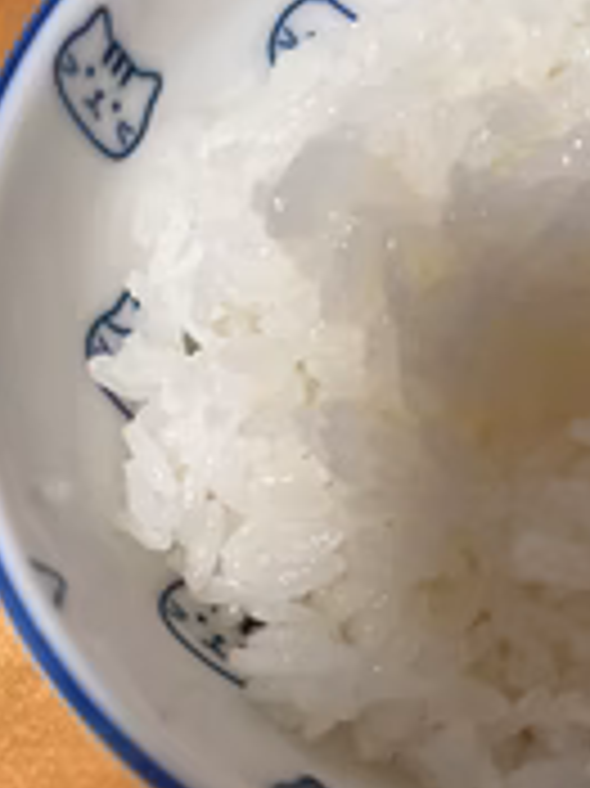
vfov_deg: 30.2
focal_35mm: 64
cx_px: 590
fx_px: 1456
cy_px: 338
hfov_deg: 22.1
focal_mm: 3.99
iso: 125
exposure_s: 1/50
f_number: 1.8
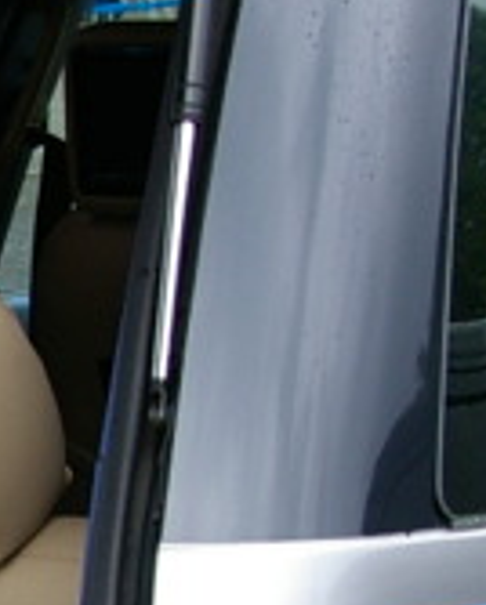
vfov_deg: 6.7
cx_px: -602
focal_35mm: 285
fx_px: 5113
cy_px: 721
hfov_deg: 5.3
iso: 200
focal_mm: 33
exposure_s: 1/125
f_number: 6.7
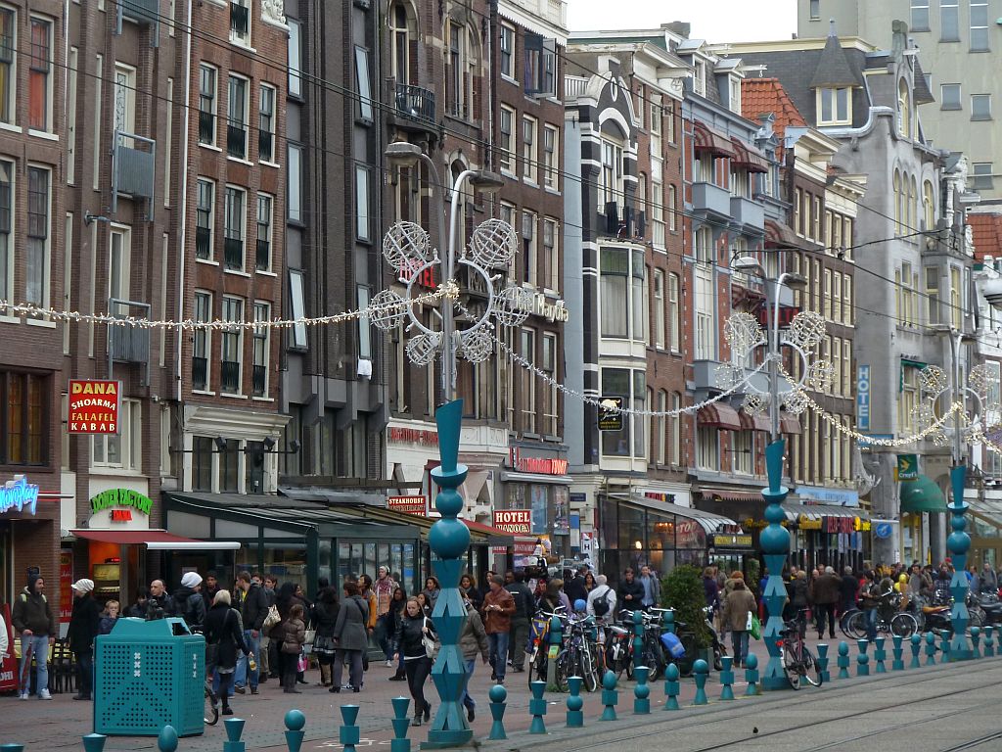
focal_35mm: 128
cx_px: 501
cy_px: 376
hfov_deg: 15.4
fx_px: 3705
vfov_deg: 11.6
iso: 100
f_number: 4.4
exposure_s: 1/40
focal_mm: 21
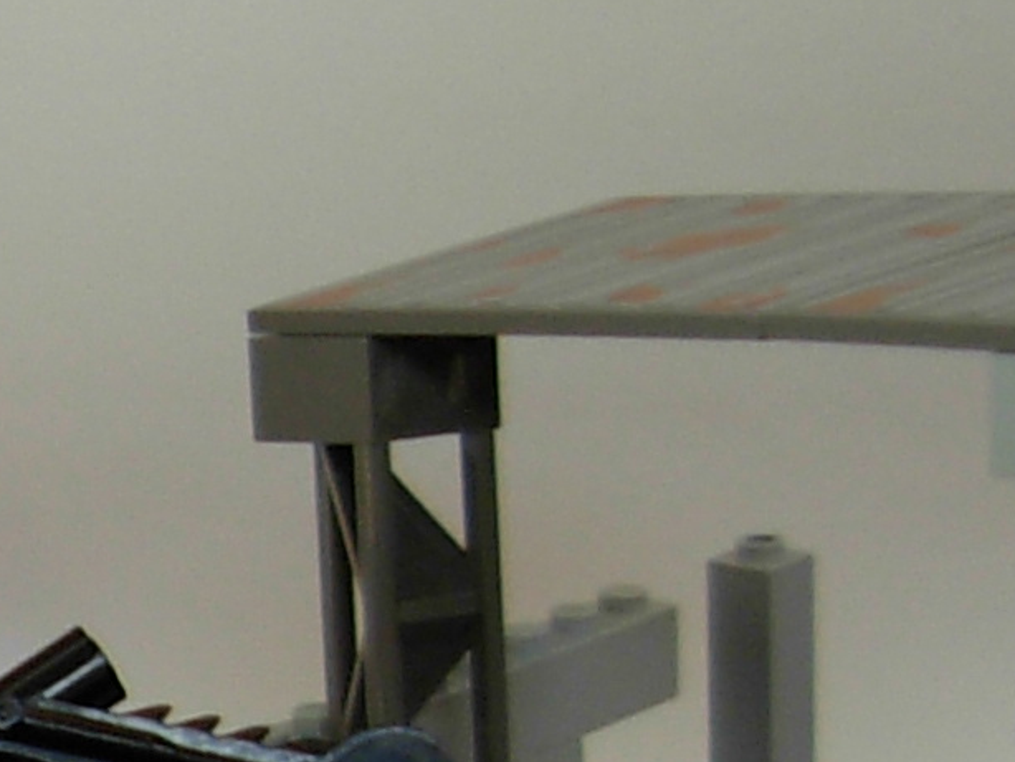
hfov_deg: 9.7
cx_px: -1030
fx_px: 5573
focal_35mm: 190
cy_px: 1050
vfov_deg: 7.7
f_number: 2.9
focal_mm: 6.3
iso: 79
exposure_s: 1/30.2
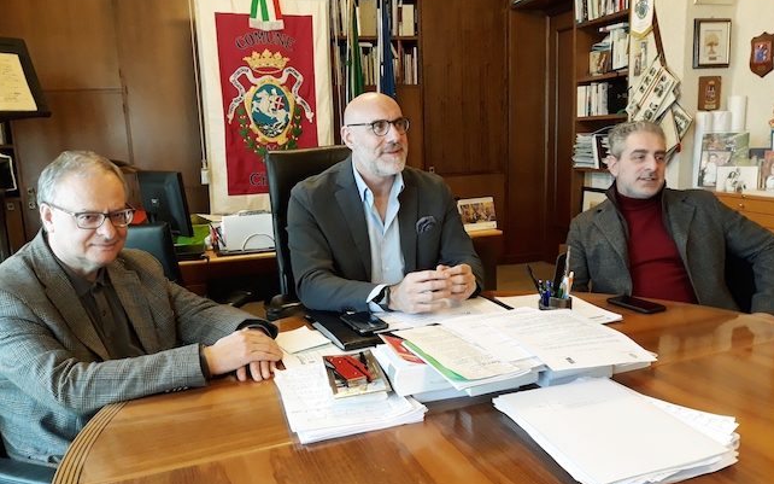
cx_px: 391
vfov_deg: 43.1
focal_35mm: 29
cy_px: 264
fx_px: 612
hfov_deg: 64.6
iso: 200
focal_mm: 3.71
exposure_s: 1/50
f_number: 1.7
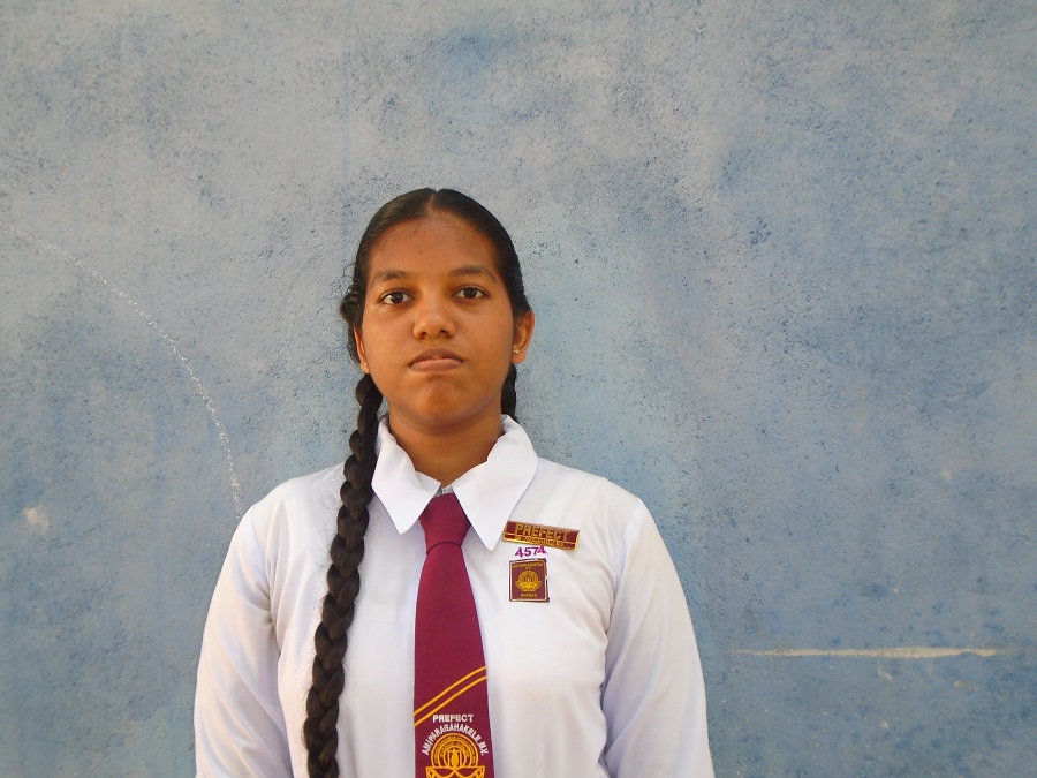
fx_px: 1258
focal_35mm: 42
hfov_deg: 44.8
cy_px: 389
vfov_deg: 34.3
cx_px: 518
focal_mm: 7.4
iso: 100
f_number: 4.1
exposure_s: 1/50
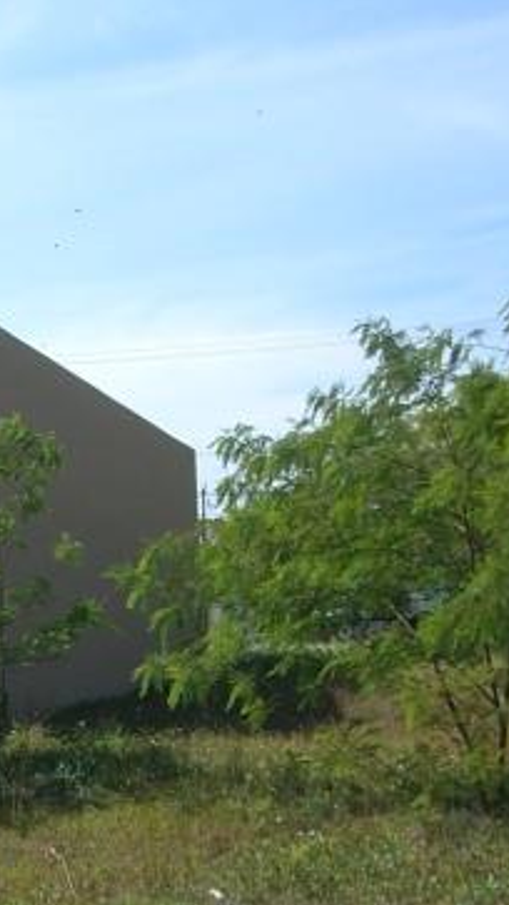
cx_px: -25
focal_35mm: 73
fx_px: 1753
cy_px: 548
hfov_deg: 16.1
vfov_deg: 28.9
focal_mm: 6.2
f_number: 4.3
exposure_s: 1/640
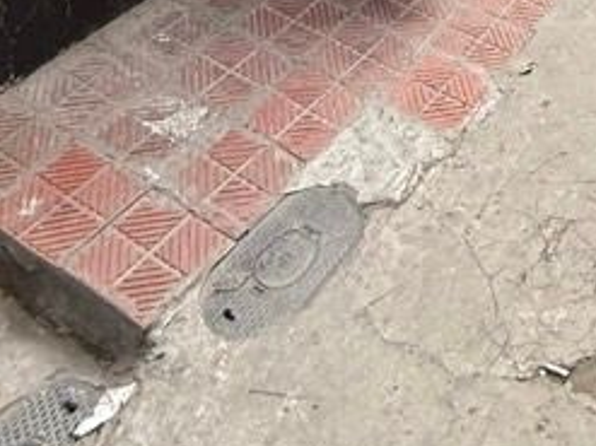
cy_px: -639
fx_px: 998
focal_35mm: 58
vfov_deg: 14.8
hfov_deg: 30.5
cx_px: 615
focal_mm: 2.22
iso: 200
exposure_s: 1/99
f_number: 2.2
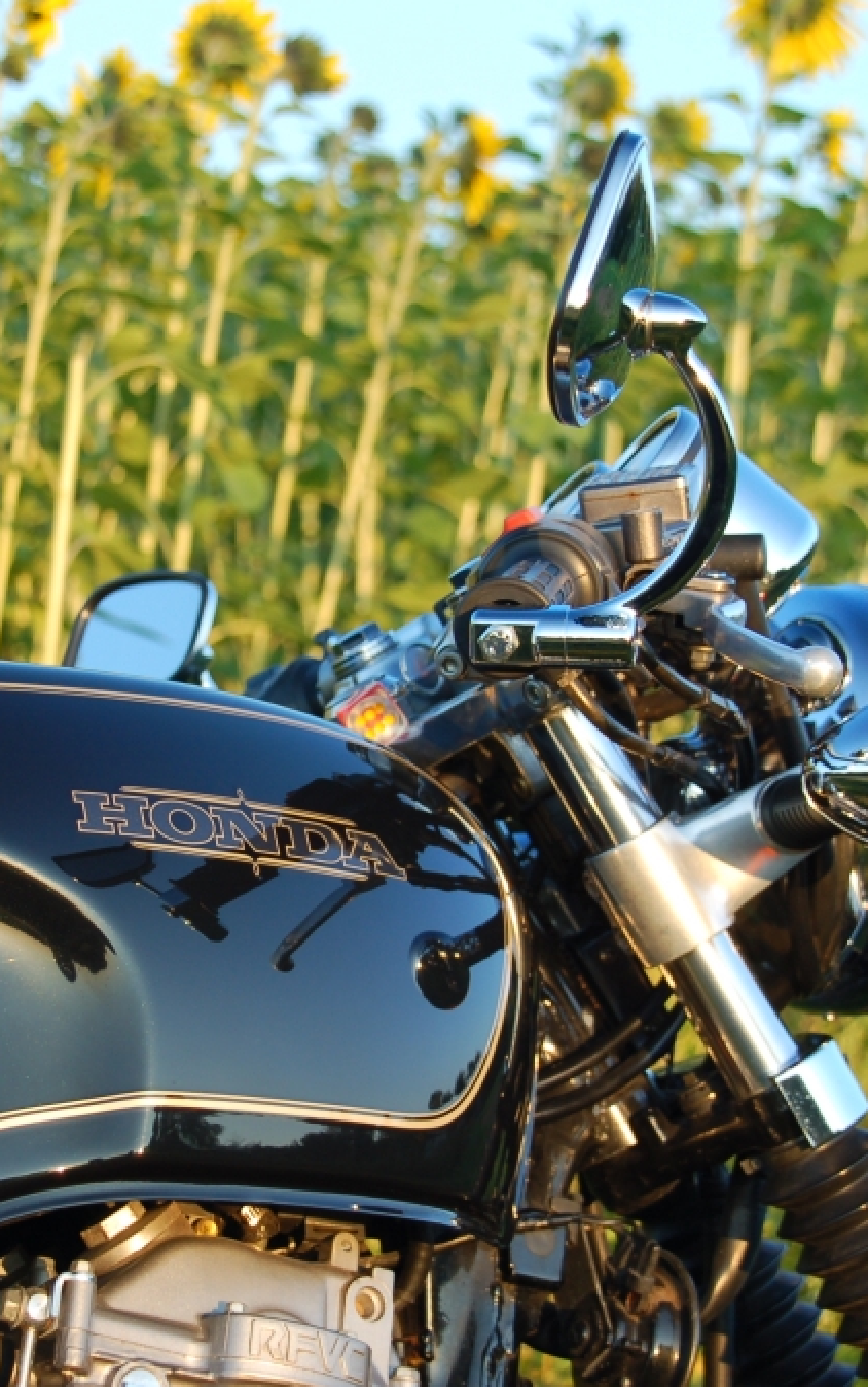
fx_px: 3856
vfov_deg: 20.4
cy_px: 691
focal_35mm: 102
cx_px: 265
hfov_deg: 12.8
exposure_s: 1/60
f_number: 4.8
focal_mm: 44
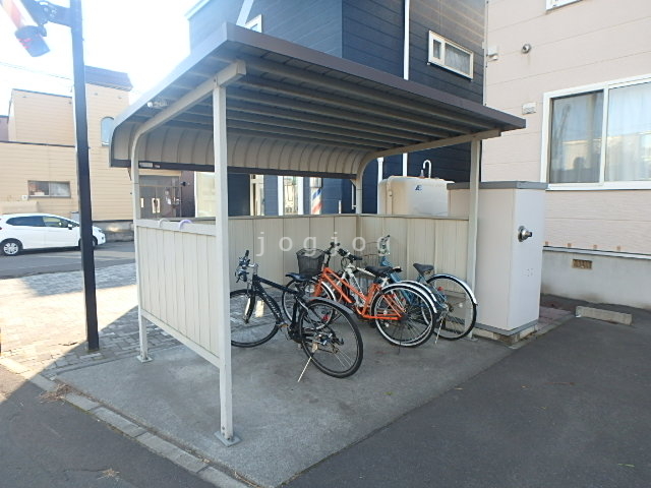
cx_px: 326
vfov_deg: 63.4
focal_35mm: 21
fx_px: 395
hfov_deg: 79.0
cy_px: 244
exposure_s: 1/160
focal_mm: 3.7
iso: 125
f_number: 3.5
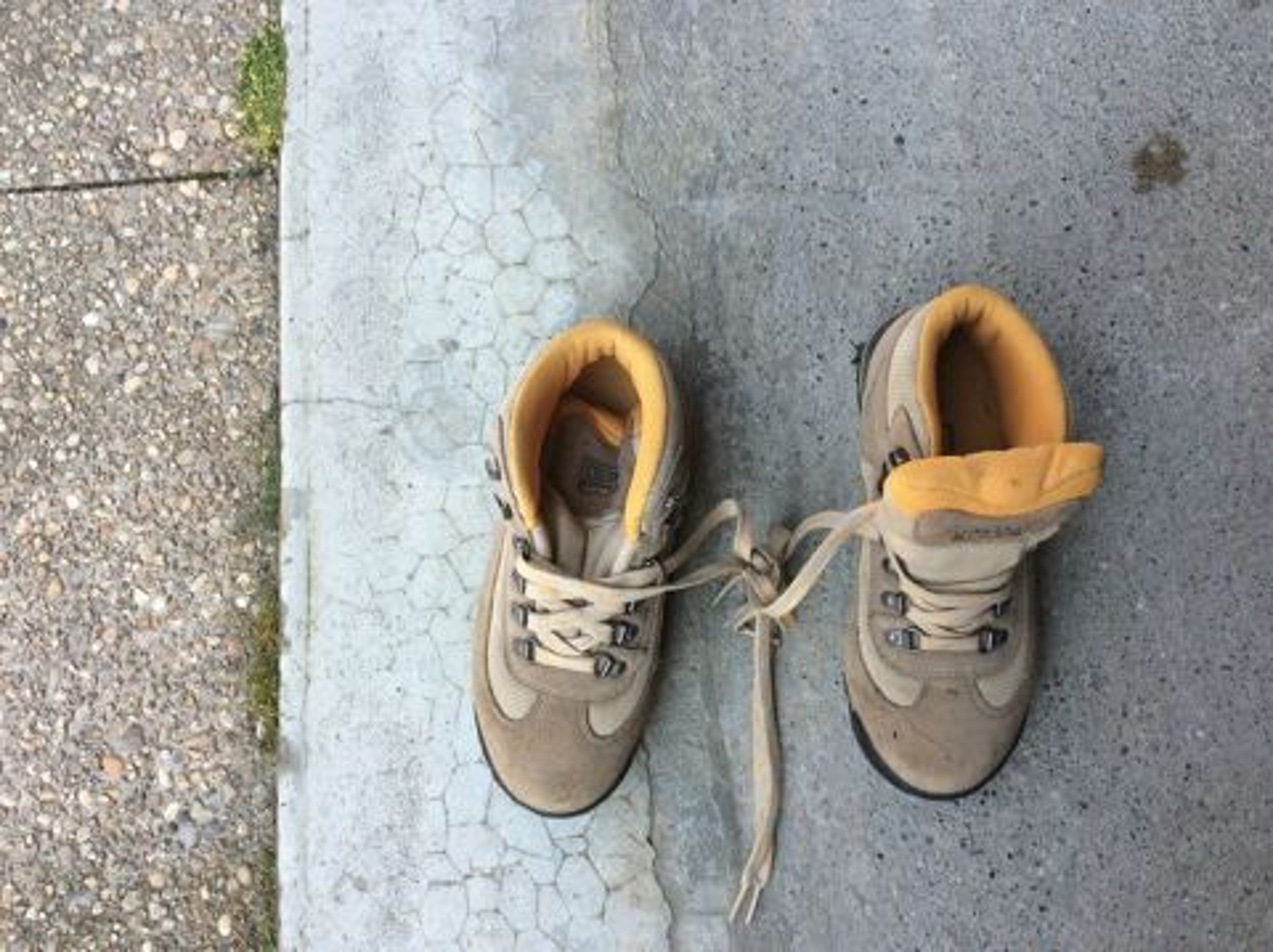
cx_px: 636
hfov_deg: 56.9
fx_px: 1176
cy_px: 476
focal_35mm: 32
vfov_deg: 44.1
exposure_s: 1/334
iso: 32
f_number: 2.4
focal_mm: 3.3
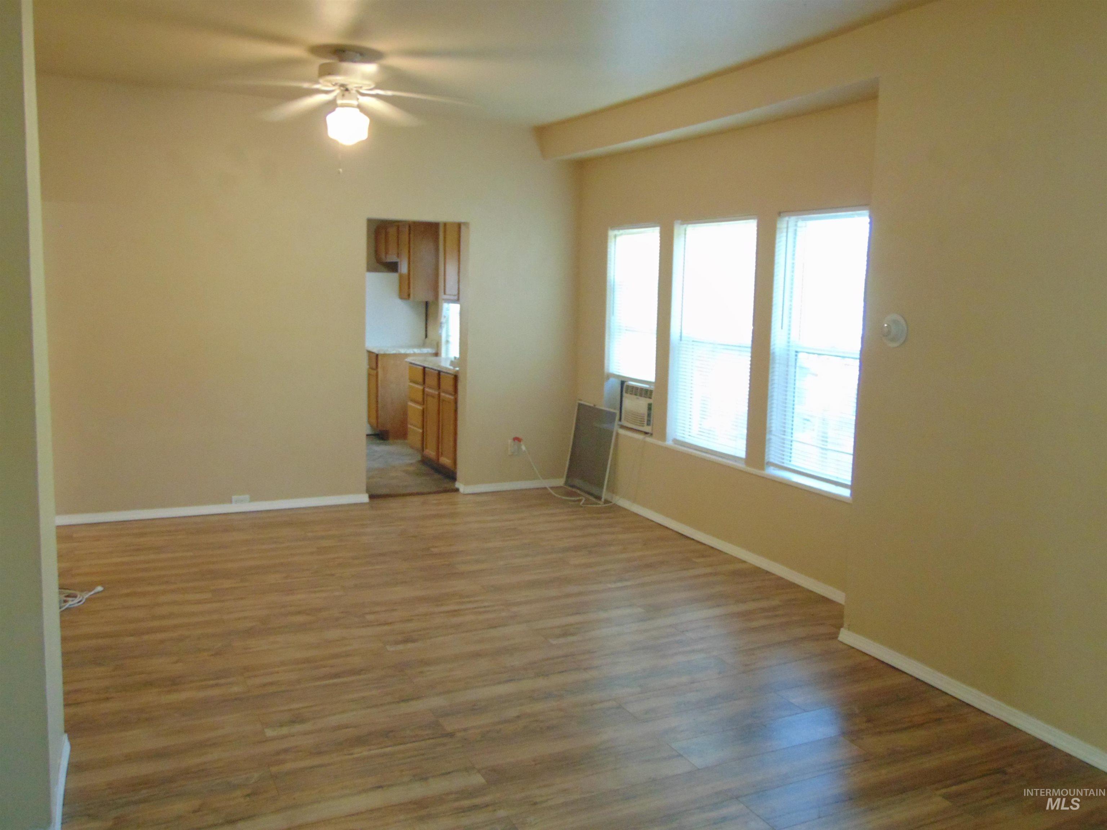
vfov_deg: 46.8
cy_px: 415
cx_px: 554
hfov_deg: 60.0
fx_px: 959
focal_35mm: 30
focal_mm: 5.4
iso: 320
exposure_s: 1/40
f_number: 3.1
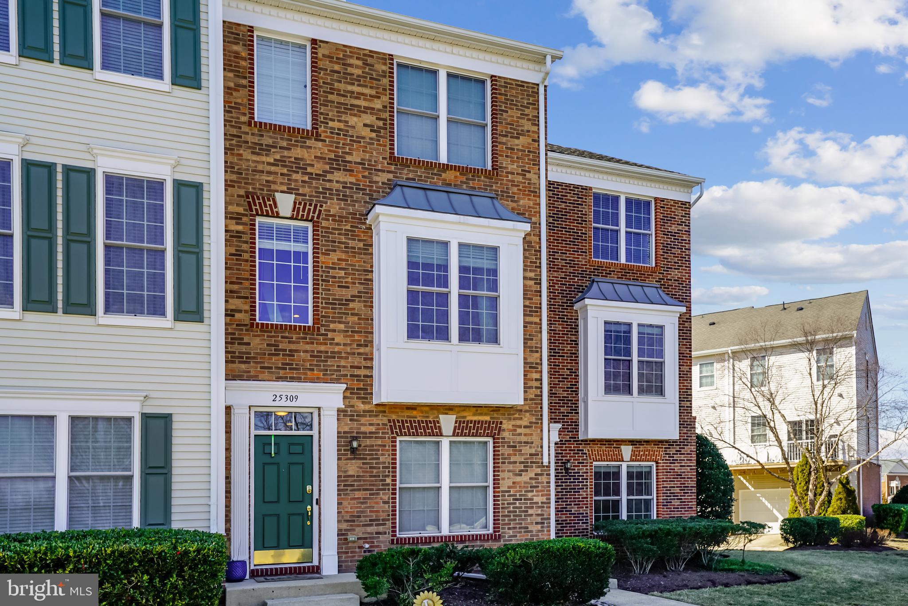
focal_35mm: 29
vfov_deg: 45.0
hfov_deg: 63.6
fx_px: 732
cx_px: 454
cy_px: 303
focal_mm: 29
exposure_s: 1/125
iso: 100
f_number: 8
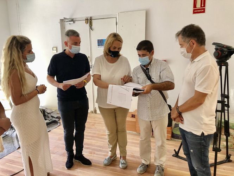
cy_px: 88
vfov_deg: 49.8
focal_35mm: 28
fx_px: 189
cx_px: 117
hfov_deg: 63.4
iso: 32
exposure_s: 1/25
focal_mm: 4
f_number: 1.8
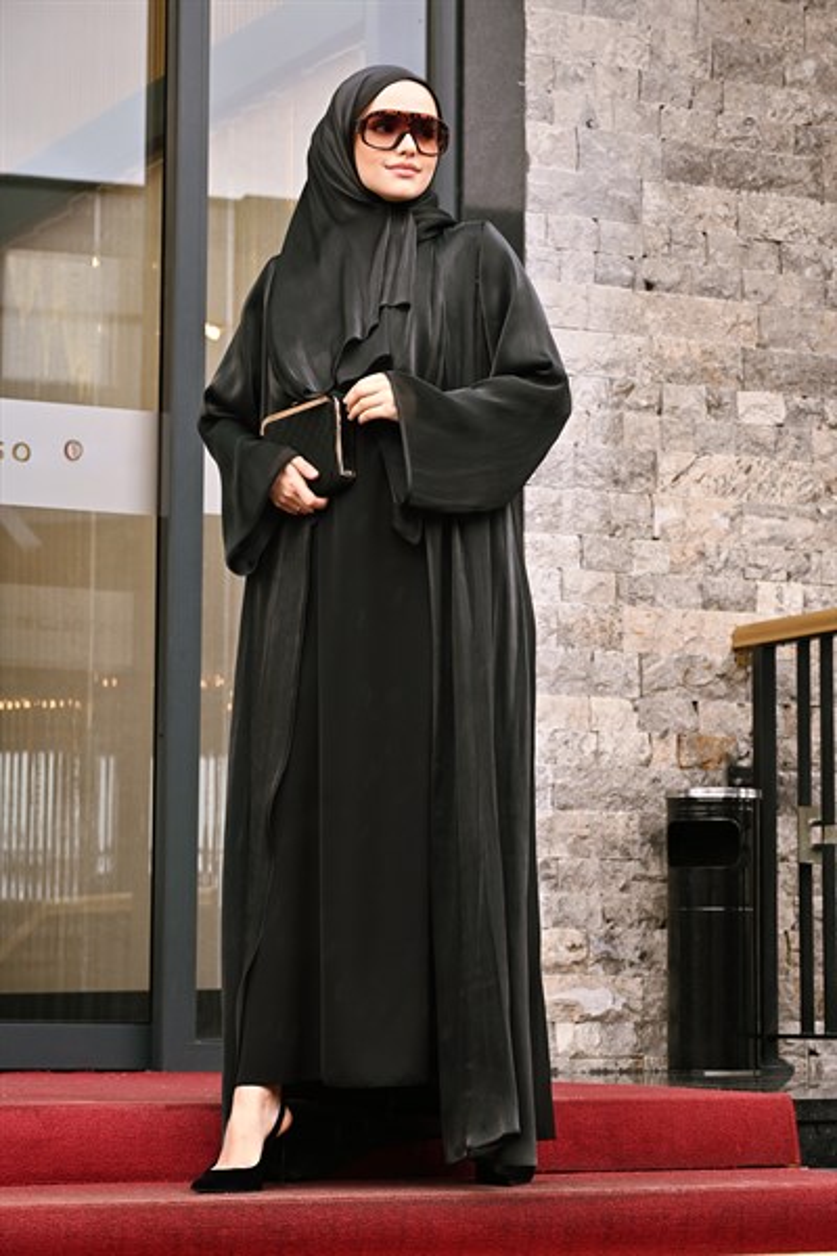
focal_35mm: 100
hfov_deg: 13.6
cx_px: 418
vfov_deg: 20.3
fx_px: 3505
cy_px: 628
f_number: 4.8
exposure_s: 1/250
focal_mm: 67
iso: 1100
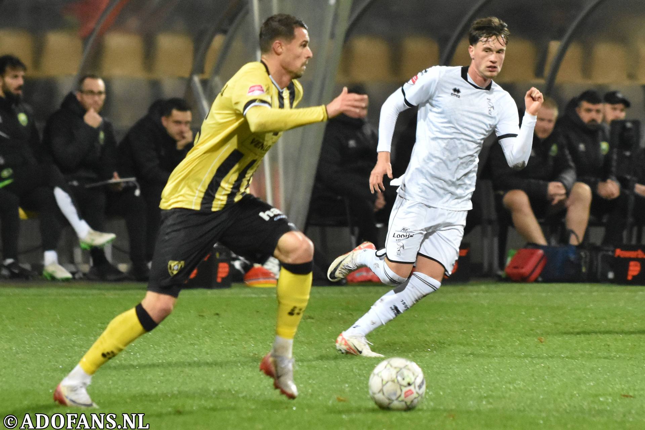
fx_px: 5106
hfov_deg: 7.2
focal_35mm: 285
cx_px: 322
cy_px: 215
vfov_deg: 4.8
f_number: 2.8
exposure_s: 1/640
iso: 2500
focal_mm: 190
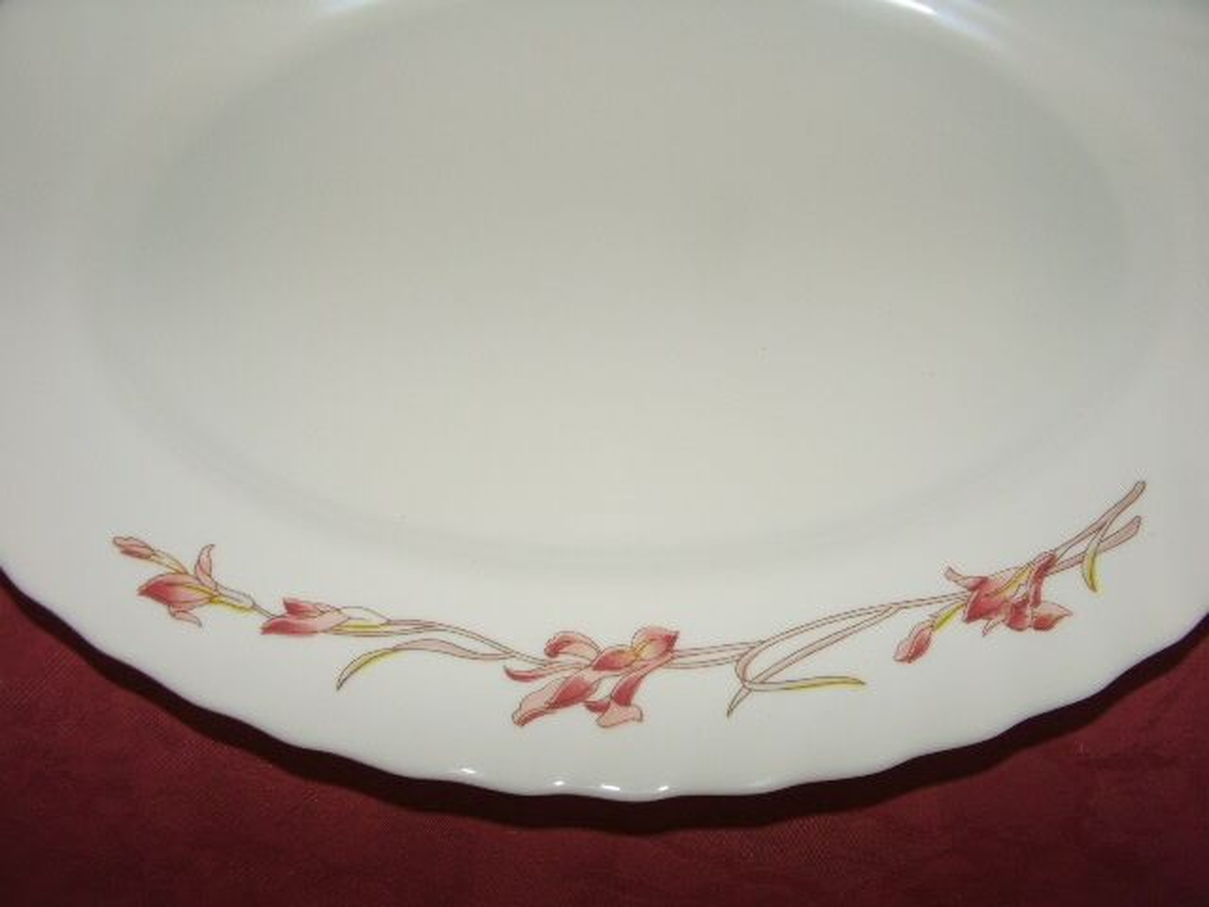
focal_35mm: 28
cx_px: 604
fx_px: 978
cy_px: 454
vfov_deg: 49.7
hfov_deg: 63.4
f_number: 5
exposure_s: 1/50
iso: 64
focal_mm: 7.21
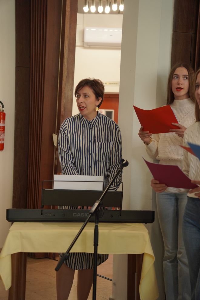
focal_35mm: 75
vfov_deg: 27.0
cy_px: 150
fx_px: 625
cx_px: 100
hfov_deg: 18.2
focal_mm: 50
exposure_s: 1/160
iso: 400
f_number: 2.8
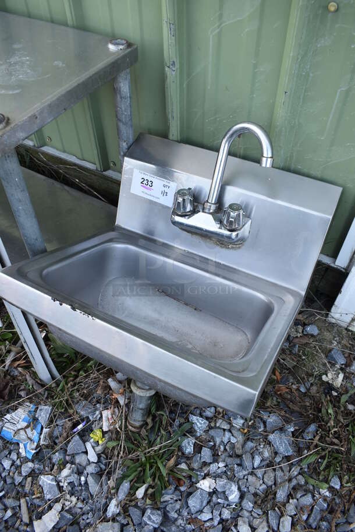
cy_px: 266
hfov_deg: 48.0
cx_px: 178
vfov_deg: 67.3
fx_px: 399
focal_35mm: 27
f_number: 5.6
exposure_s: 1/125
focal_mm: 18
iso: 320
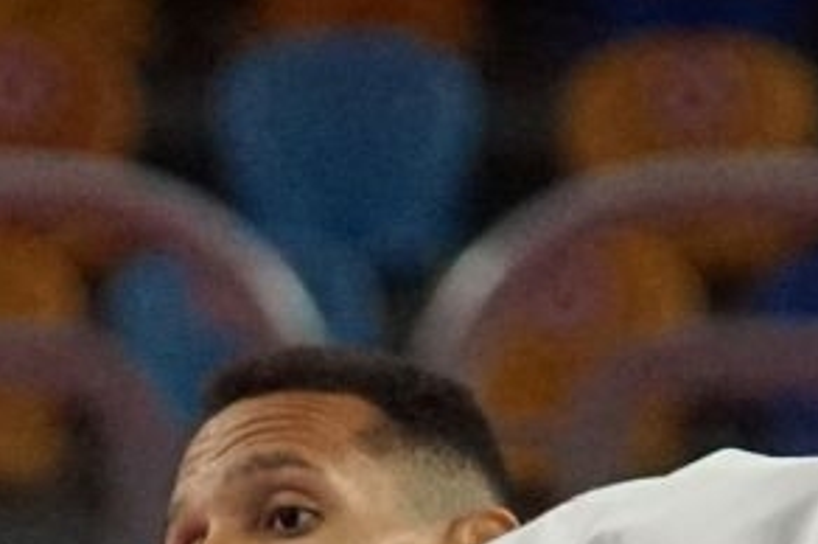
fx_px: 28373
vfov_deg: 1.1
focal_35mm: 1250
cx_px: -448
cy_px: 1231
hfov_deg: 1.7
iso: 3200
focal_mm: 135
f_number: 2.8
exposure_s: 1/2000
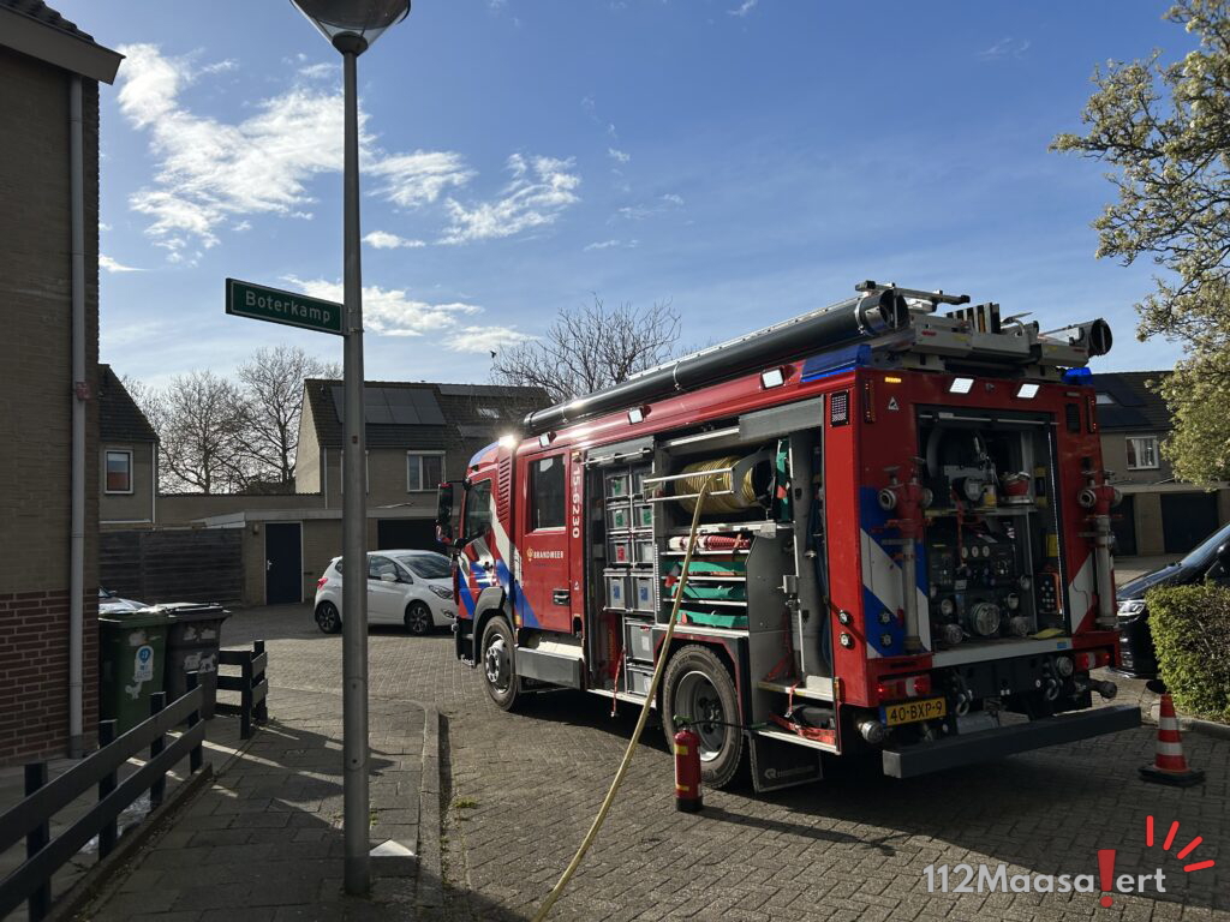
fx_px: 924
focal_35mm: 26
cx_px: 615
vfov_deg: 53.1
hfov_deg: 67.3
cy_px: 461
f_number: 1.5
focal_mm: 5.7
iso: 50
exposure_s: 1/12658
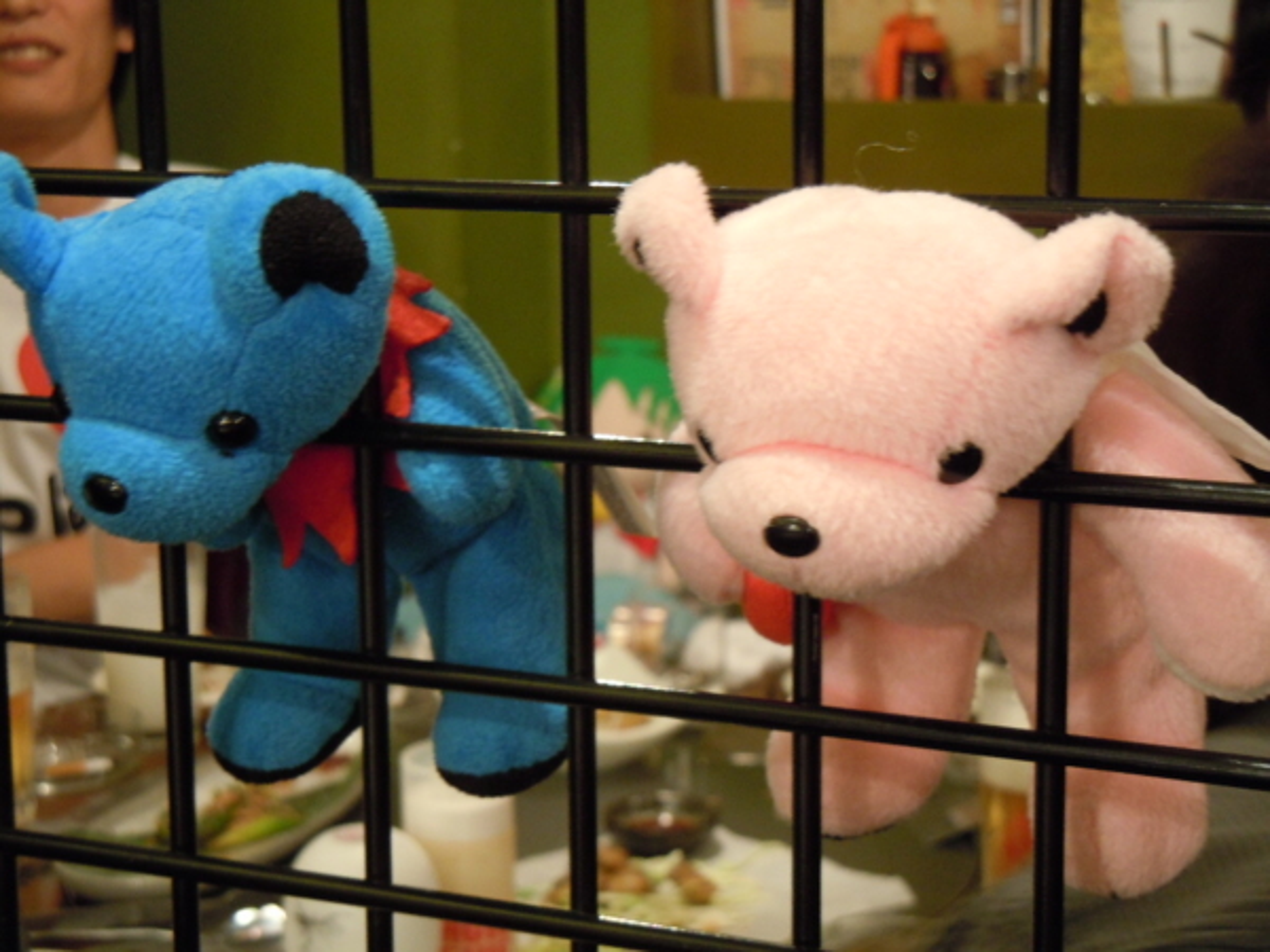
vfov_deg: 19.1
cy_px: 476
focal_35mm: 77
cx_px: 635
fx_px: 2825
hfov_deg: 25.3
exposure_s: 1/6
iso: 400
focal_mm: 13.9
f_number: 4.3
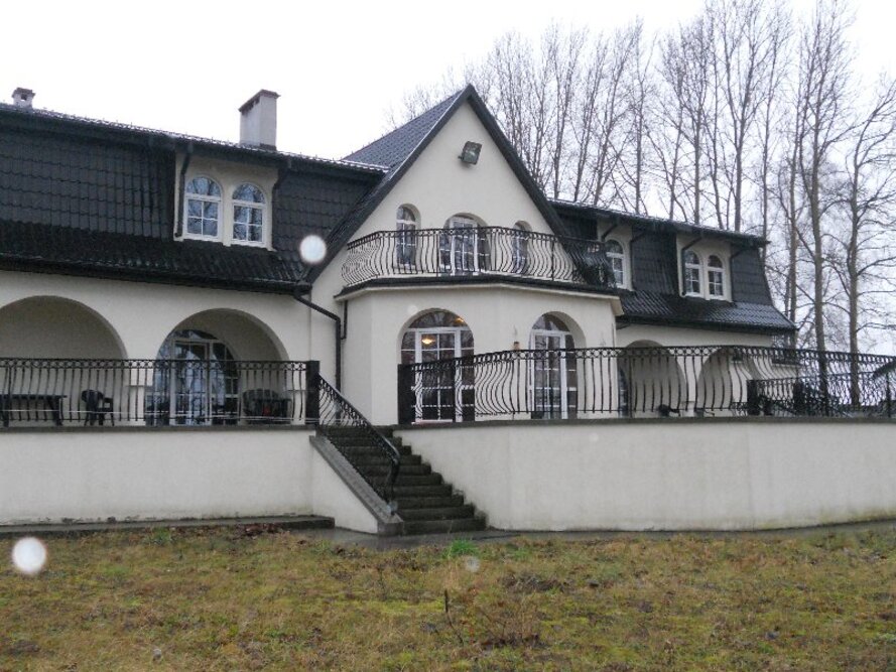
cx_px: 448
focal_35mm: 38
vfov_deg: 37.7
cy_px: 336
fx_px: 984
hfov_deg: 49.0
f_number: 3.9
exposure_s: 1/30
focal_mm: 6.9
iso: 500
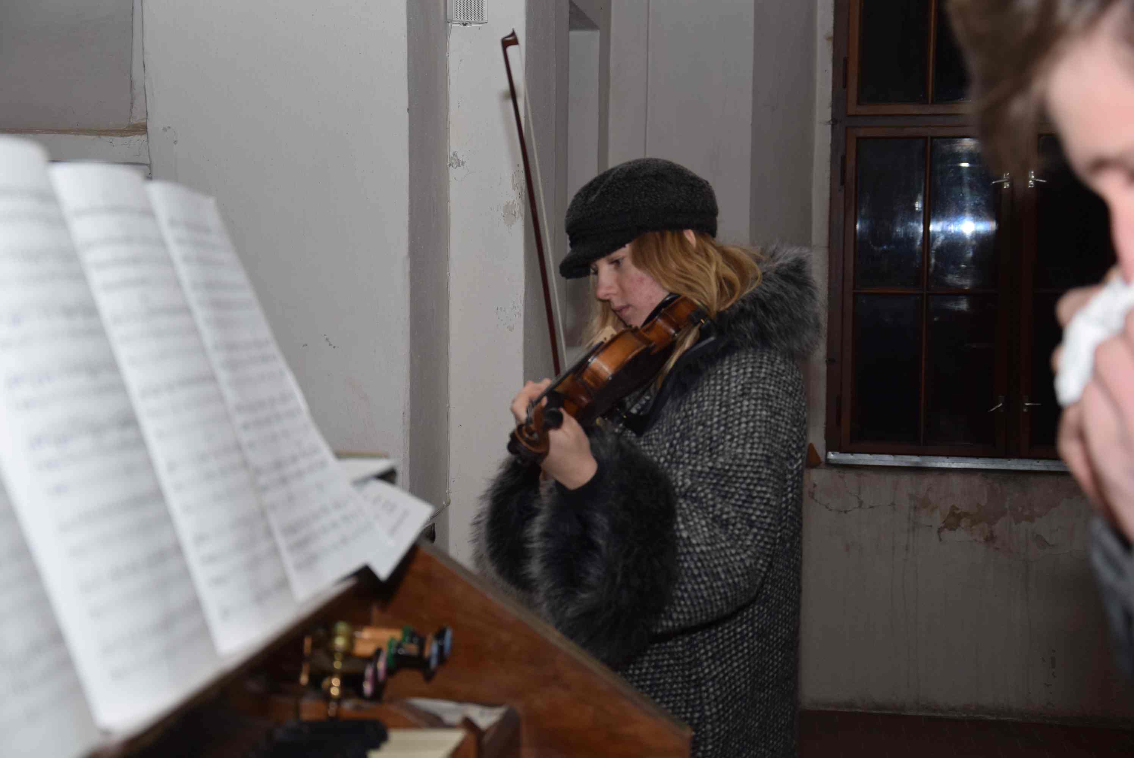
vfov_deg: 19.0
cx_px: 567
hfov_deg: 28.1
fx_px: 2270
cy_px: 379
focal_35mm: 72
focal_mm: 48
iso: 400
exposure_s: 1/160
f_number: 4.8
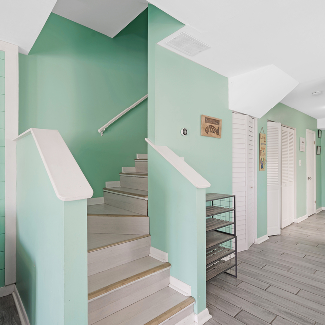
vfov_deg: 74.8
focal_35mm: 20
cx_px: 148
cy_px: 167
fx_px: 212
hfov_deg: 74.7
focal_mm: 15
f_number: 8
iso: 320
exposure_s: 1/10
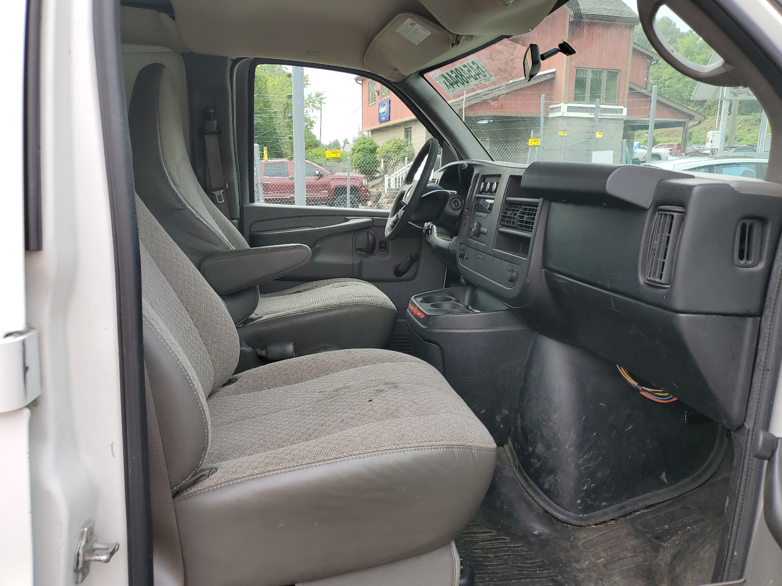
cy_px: 293
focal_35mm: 26
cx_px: 391
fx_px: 587
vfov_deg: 53.1
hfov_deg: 67.3
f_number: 1.5
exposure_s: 1/526
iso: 50
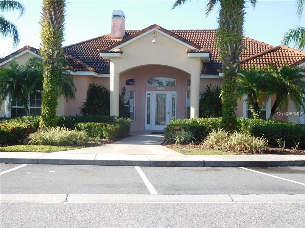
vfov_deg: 26.6
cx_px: 152
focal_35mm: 55
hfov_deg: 34.9
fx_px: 485
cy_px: 114
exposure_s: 1/320
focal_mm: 9.8
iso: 125
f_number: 4.2
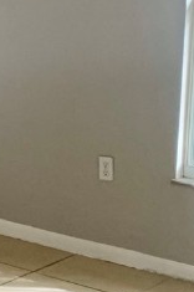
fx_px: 957
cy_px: 10
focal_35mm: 118
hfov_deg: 10.4
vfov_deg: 17.0
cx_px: -235
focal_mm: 4.25
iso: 125
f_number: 1.8
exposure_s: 1/60
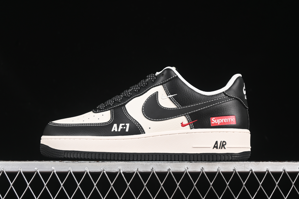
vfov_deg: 18.2
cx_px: 150
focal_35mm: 75
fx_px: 623
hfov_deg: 27.0
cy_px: 100
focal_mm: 50
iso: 160
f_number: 6.3
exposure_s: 1/60
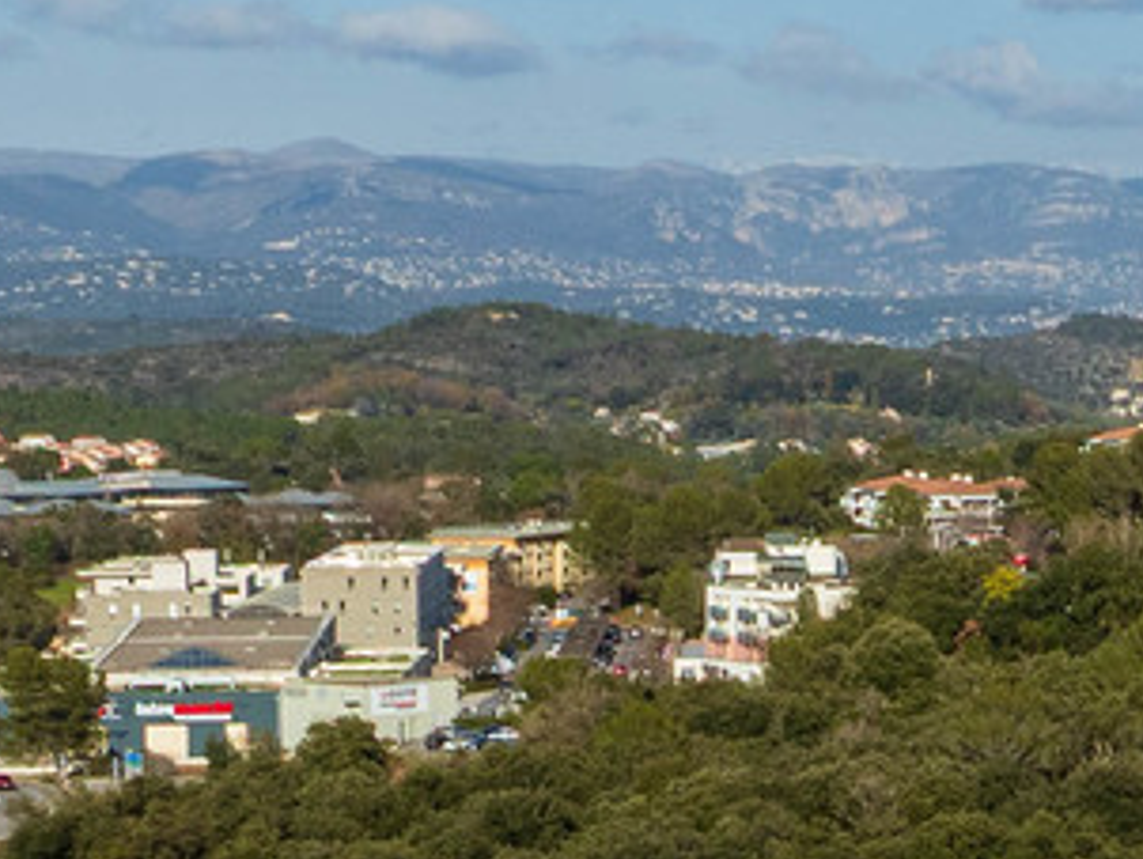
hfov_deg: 15.0
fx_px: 4197
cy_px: 1771
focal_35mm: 127
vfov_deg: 10.6
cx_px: 1370
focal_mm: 12.3
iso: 100
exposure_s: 1/200
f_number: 11
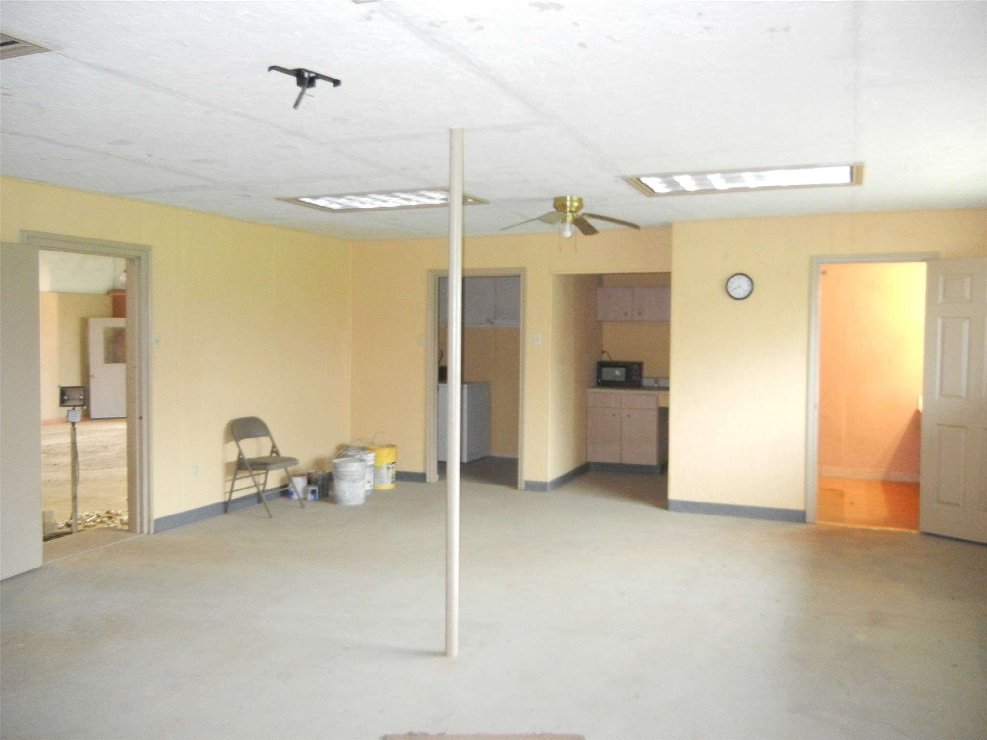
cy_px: 370
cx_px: 494
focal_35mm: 30
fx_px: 855
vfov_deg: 46.8
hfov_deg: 60.0
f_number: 3.5
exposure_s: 1/30
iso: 800
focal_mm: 5.4
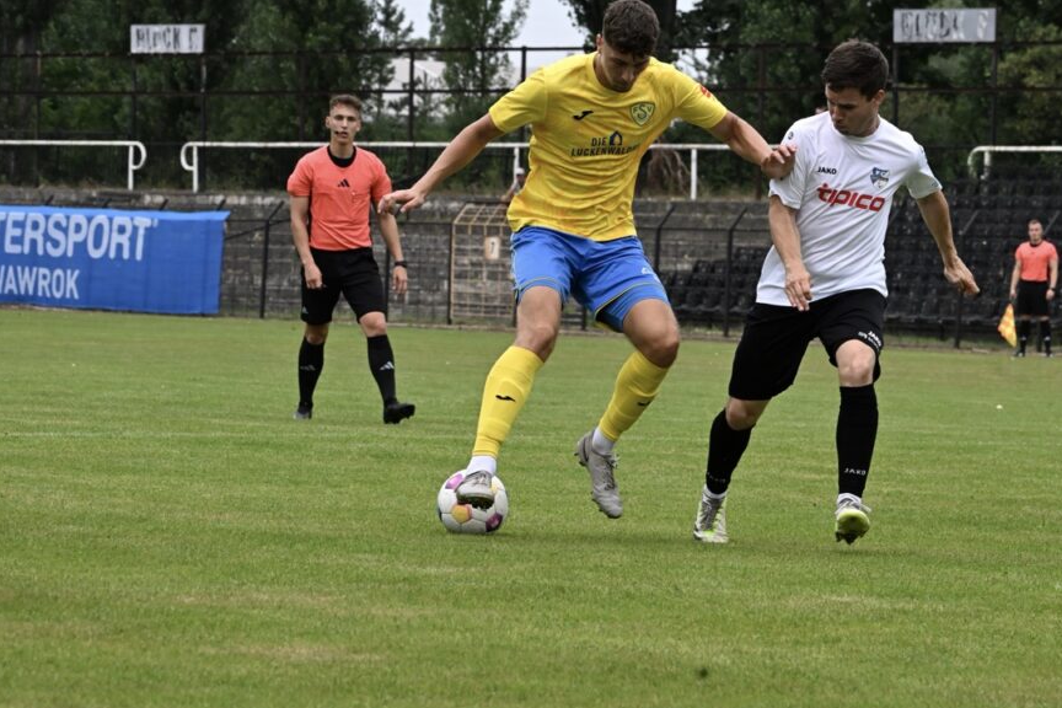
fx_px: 4720
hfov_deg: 12.8
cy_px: 300
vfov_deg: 8.6
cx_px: 623
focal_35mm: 160
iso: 2000
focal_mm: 135
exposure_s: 1/1600
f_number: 9
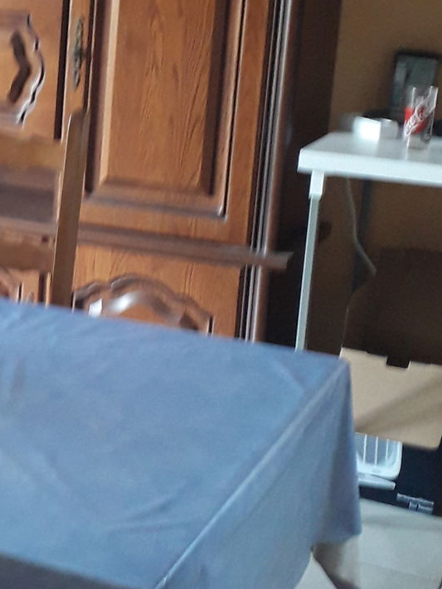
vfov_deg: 24.1
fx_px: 1379
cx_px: -85
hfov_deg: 17.4
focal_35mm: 81
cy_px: 217
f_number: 1.9
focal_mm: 3.6
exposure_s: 1/33
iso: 200
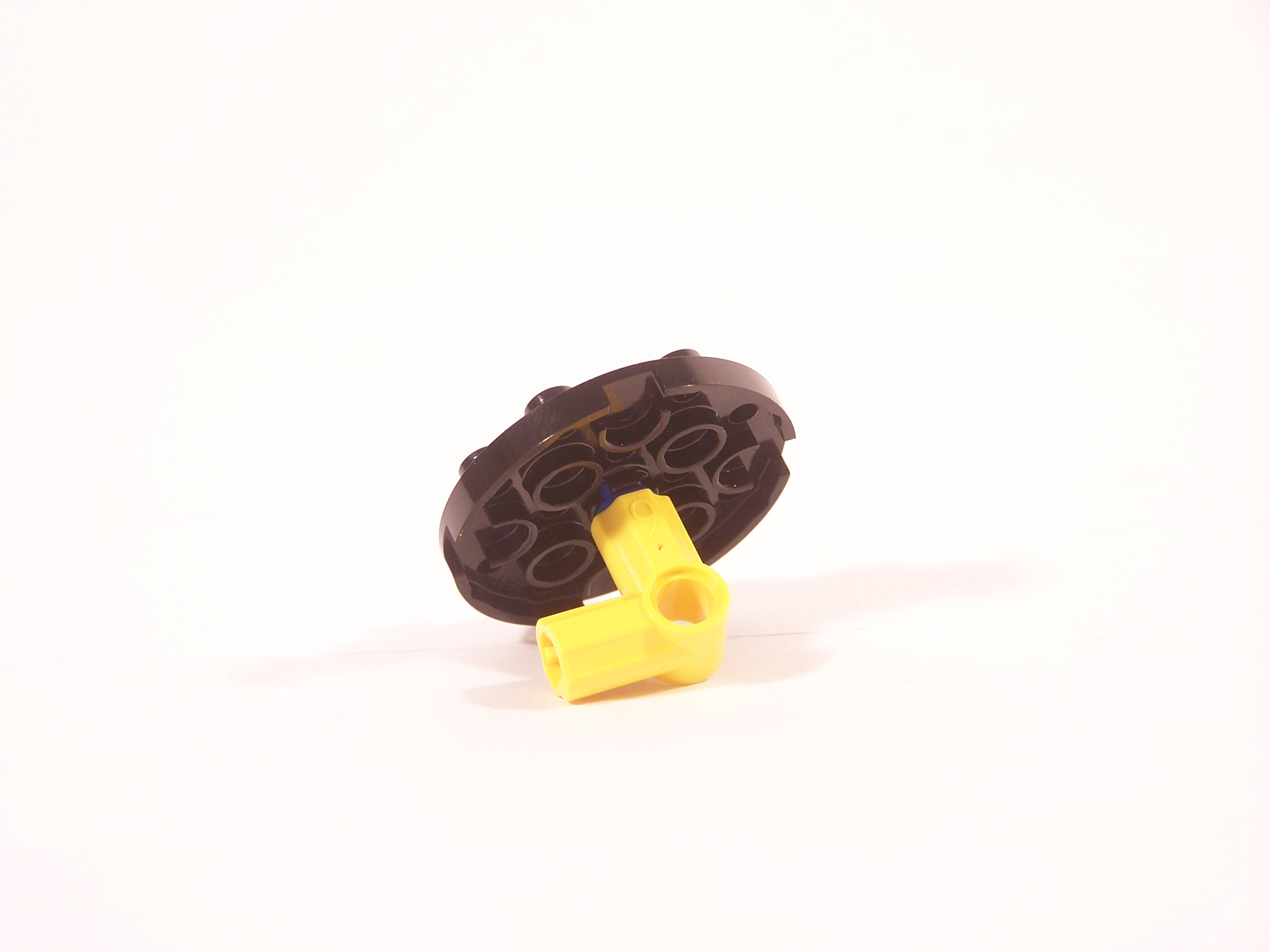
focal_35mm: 128
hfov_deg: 15.4
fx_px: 4696
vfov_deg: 11.6
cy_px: 476
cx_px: 635
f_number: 3.2
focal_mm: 21.2
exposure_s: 1/10
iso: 100
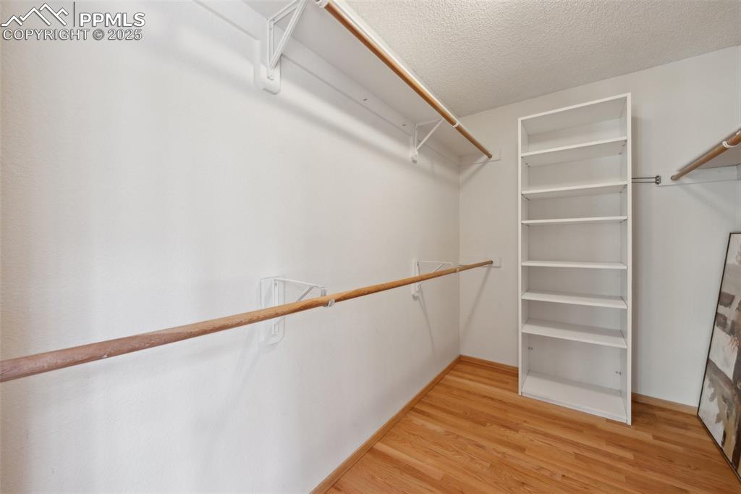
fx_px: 288
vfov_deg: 81.2
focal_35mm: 14
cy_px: 247
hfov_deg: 104.3
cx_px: 370
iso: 100
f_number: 9
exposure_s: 2.5
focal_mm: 14
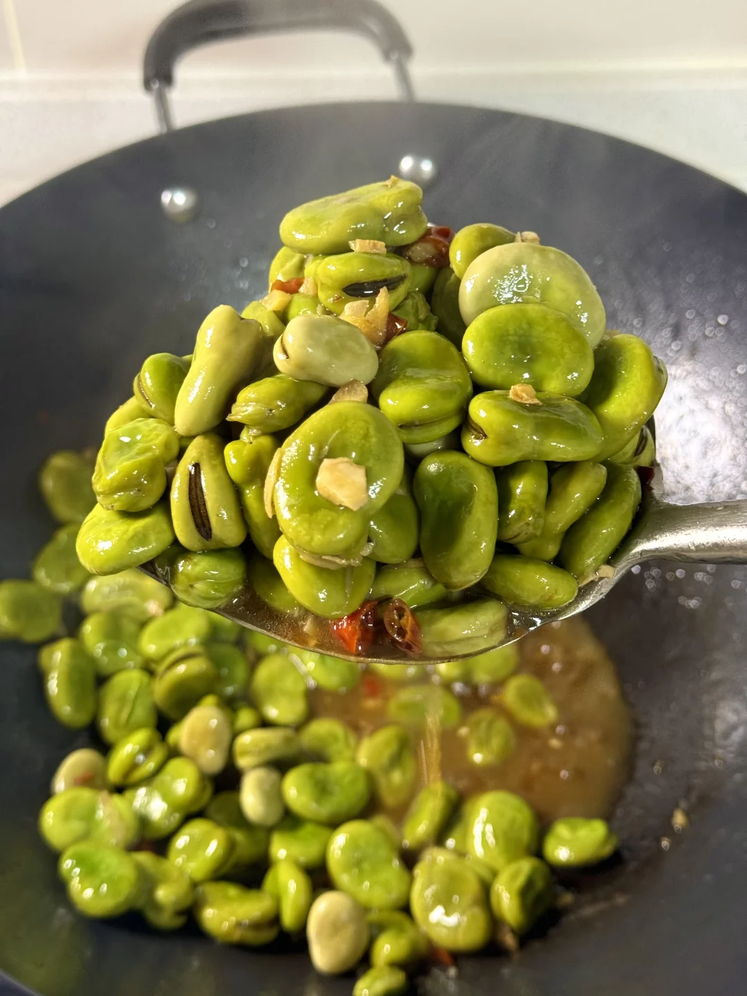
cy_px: 498
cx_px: 374
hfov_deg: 30.3
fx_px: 1381
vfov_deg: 39.7
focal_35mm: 48
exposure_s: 1/50
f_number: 1.78
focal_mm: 6.76
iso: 200
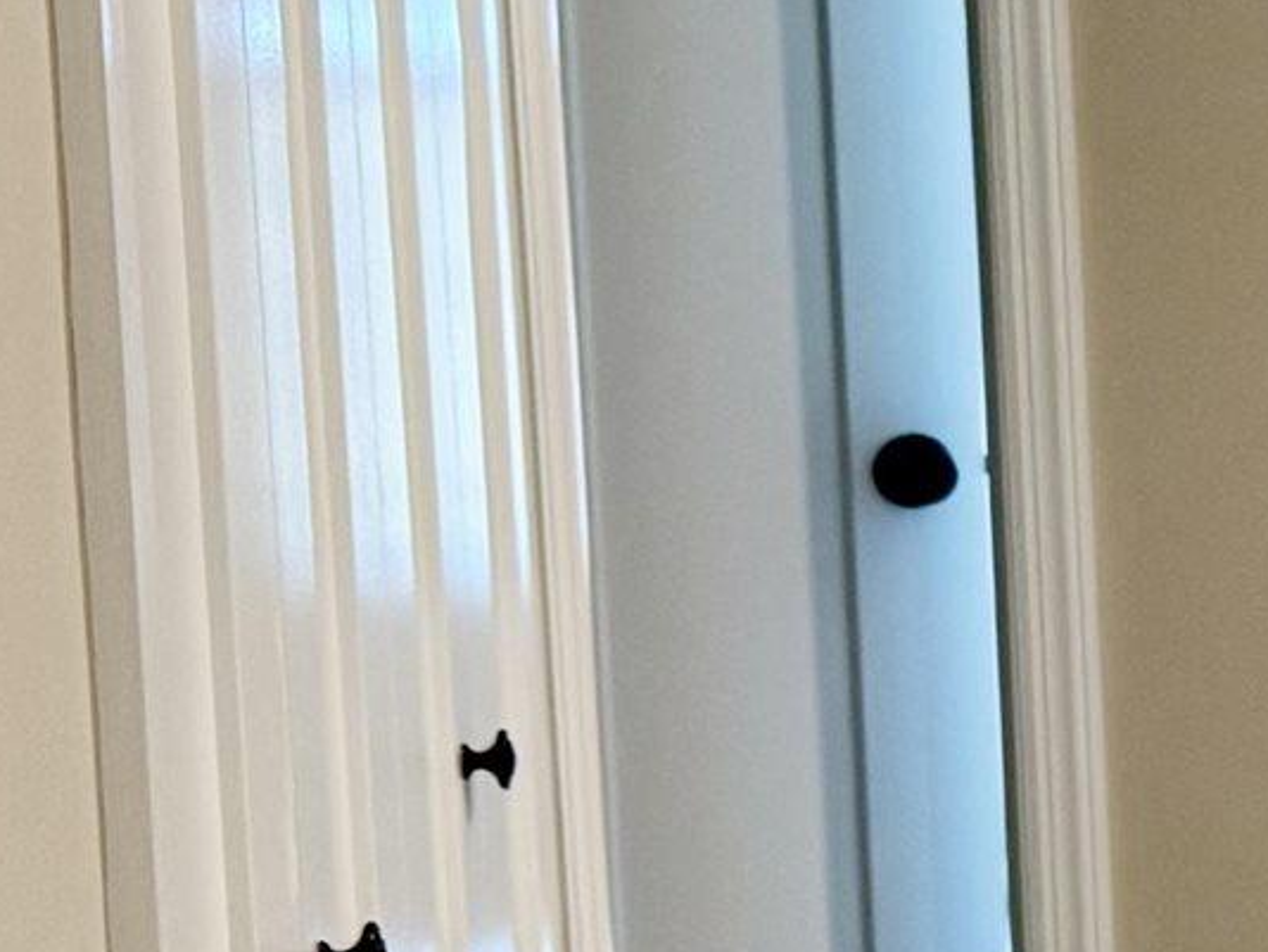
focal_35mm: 138
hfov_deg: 11.6
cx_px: 3123
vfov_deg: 10.8
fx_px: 5057
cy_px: 483
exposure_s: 1/60
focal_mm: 6.76
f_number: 1.78
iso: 200
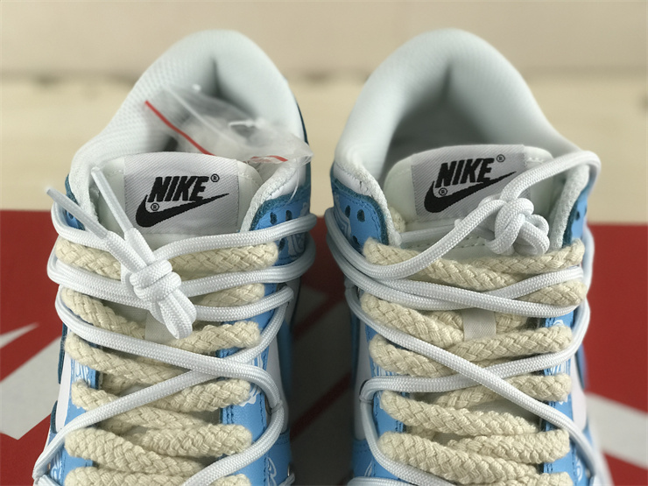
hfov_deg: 33.8
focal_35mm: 57
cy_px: 243
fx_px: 1067
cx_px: 324
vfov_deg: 25.7
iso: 64
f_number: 2.8
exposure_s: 1/50
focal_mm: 6.6
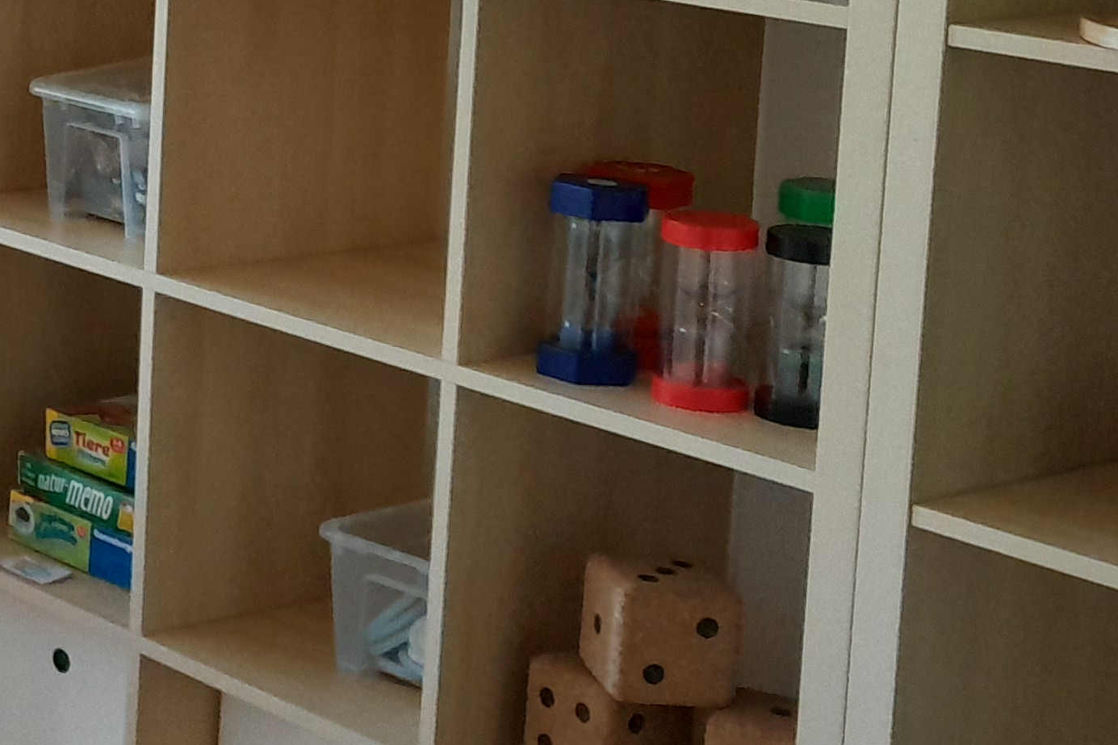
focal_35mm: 90
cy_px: -92
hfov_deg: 19.3
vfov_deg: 14.8
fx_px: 2794
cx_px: -626
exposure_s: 1/50
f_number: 1.8
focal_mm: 4
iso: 160
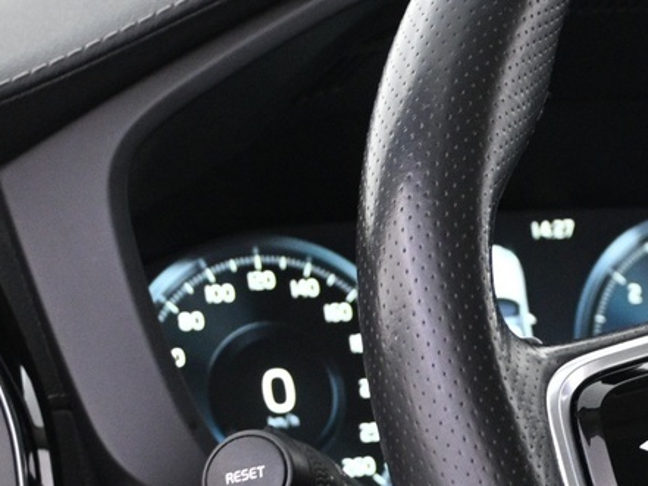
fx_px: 3027
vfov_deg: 9.2
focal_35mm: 162
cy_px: 380
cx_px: 962
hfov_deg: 11.7
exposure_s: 1/13
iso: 1600
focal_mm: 30.5
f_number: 4.8
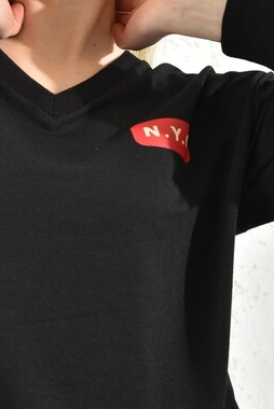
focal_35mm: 71
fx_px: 809
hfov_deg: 19.1
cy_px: 73
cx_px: 60
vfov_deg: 27.8
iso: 100
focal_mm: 36
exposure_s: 1/160
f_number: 7.1
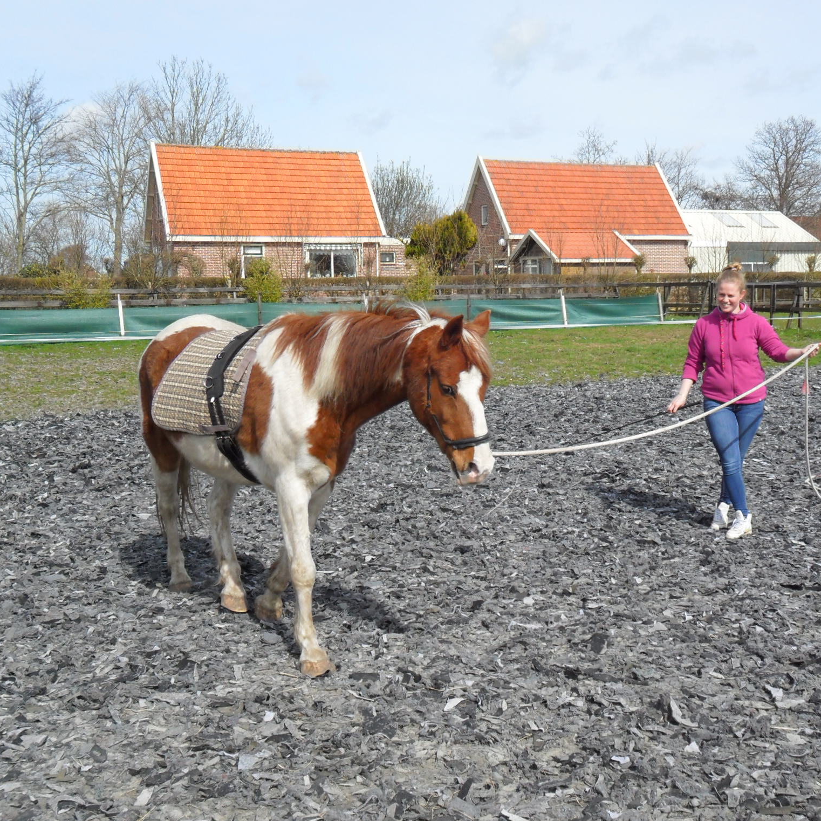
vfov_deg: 38.3
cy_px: 414
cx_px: 532
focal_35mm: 44
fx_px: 1181
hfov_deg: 38.0
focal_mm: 6.6
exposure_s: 1/750
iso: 100
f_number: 4
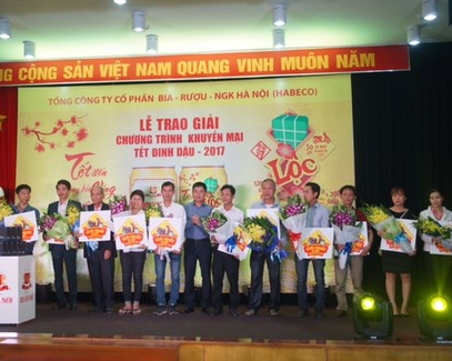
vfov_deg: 33.4
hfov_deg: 41.0
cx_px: 187
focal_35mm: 45
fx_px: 602
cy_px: 177
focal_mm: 26
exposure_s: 1/60
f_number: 4
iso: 200
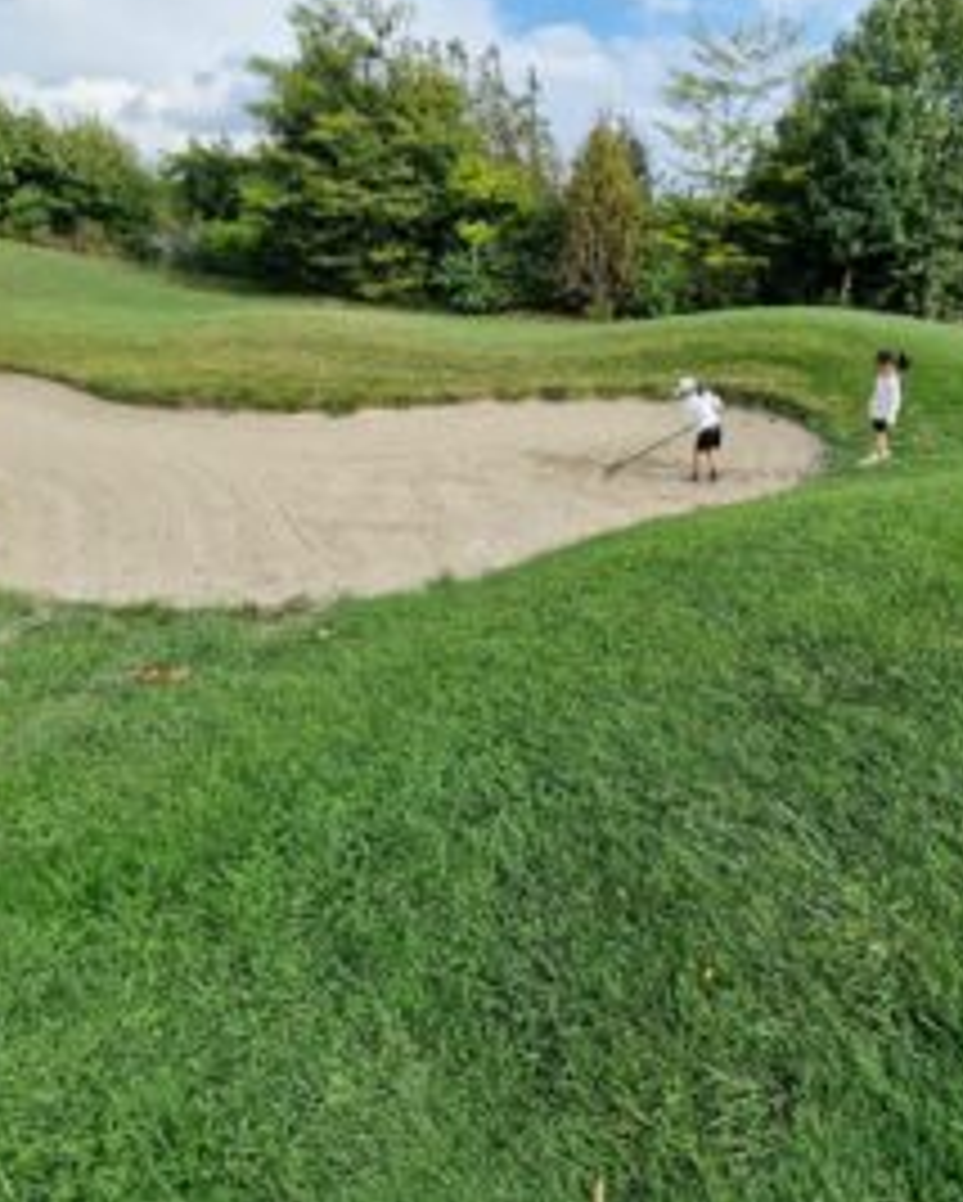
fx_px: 641
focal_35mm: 18
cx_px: 650
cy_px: 567
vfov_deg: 86.2
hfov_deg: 71.5
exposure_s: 1/1552
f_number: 2.2
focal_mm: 2.2
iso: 50
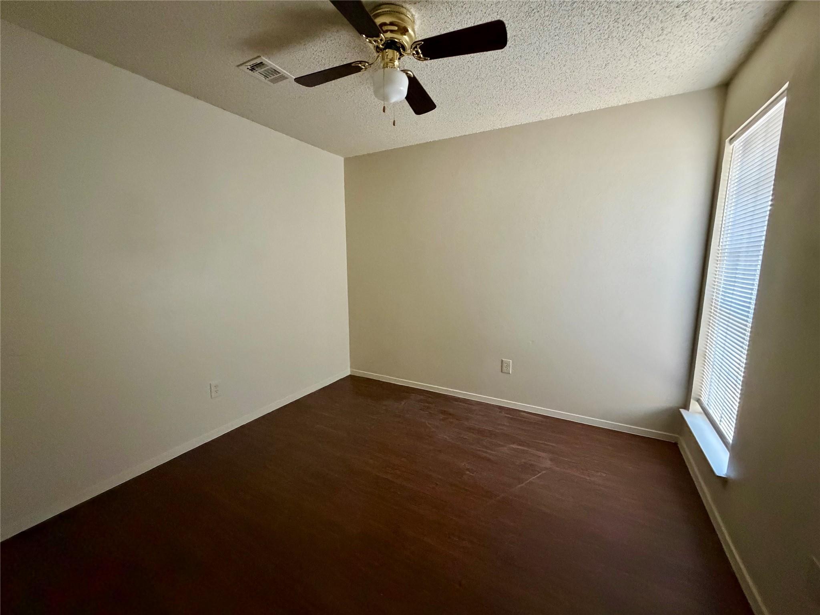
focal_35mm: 14
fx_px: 332
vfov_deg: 85.7
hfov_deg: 102.1
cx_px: 410
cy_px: 308
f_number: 2.2
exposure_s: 1/60
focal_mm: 2.22
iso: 1000
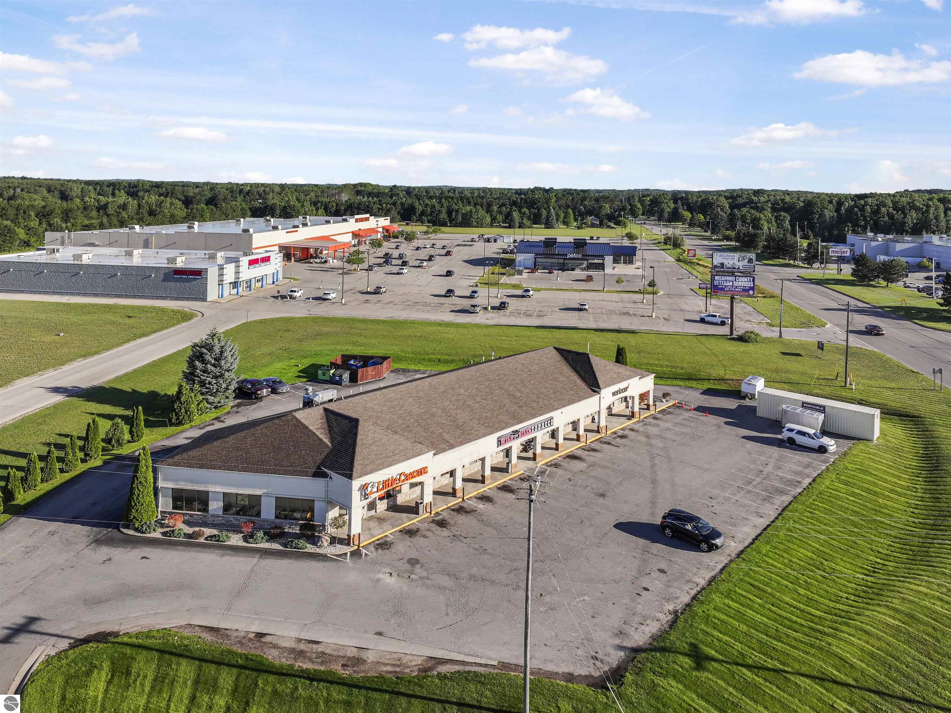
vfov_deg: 56.8
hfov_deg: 71.6
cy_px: 356
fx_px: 659
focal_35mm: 24
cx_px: 476
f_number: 4.5
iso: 200
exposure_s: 1/120
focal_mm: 12.29
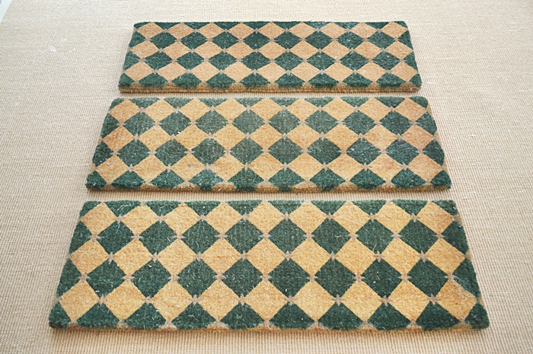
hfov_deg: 62.0
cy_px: 177
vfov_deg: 43.5
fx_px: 444
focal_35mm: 30
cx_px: 266
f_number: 3.8
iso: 1400
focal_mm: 20
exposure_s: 1/15
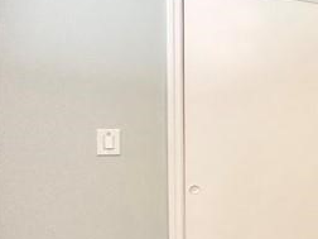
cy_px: 144
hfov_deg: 19.1
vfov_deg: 25.6
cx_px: 641
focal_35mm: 57
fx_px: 524
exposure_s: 1/60
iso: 200
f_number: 2.2
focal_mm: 2.22
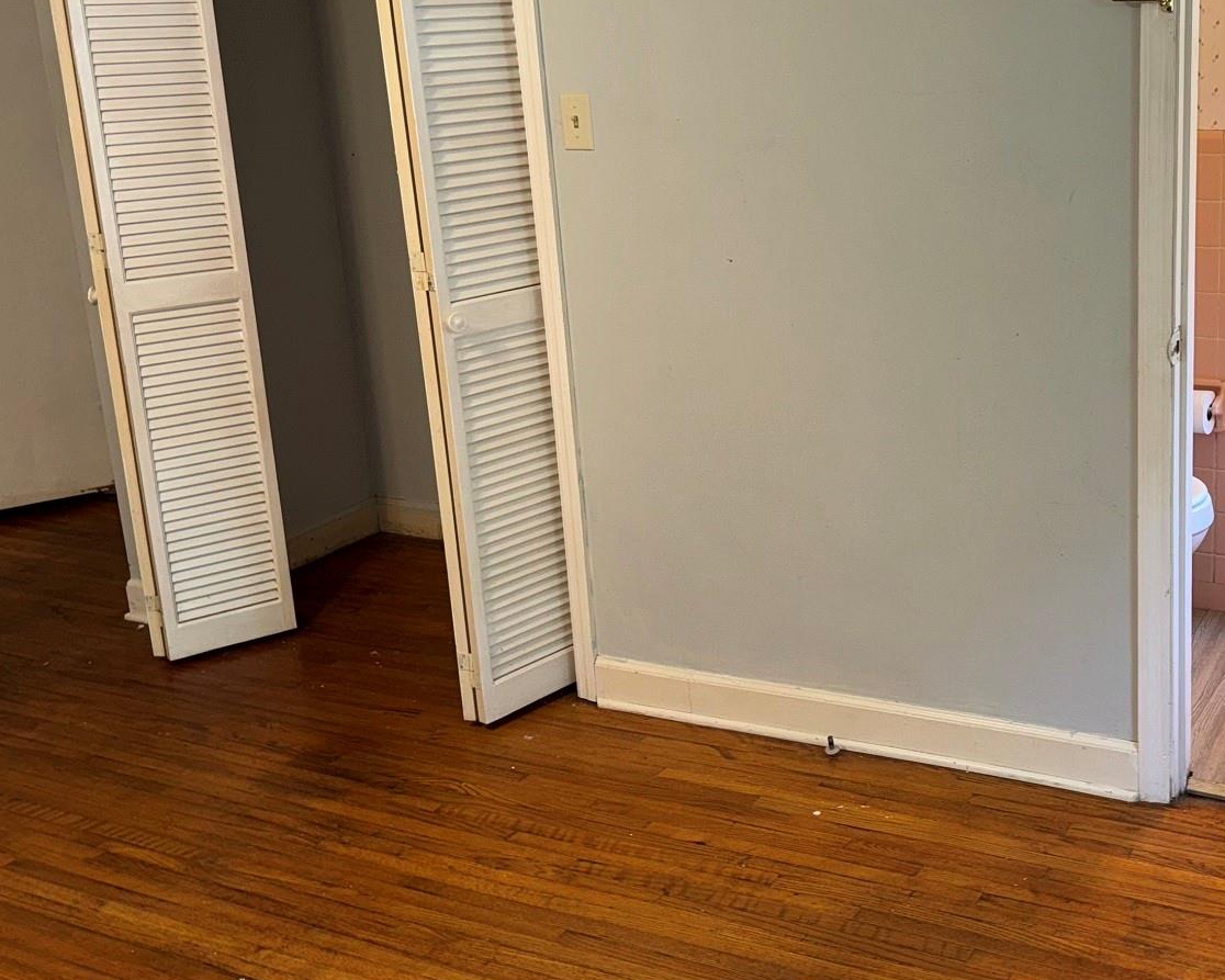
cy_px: 362
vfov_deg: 34.7
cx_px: 913
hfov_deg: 41.7
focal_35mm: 43
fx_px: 1559
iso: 64
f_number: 1.78
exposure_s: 1/23
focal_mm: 6.76
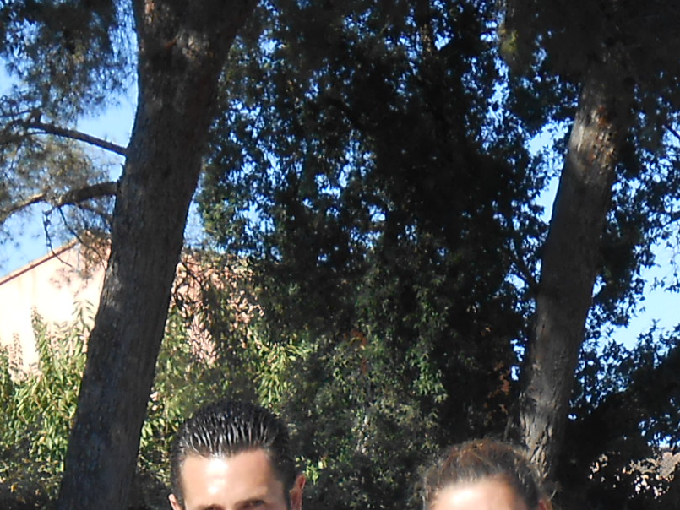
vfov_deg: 9.2
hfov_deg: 12.8
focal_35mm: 154
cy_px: 920
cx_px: 120
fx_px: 3026
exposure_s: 1/320
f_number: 4.2
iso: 80
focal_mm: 6.8
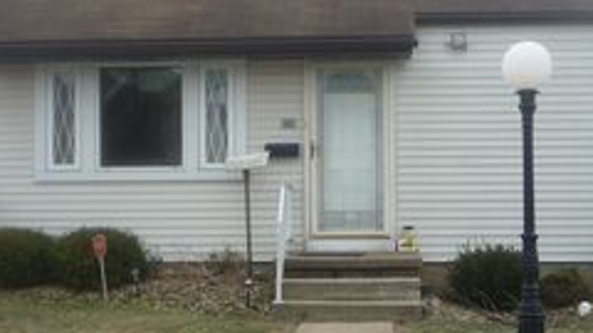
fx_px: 1069
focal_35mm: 68
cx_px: 329
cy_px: 181
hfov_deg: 31.0
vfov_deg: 17.7
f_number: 4
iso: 100
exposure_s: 1/250
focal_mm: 5.2
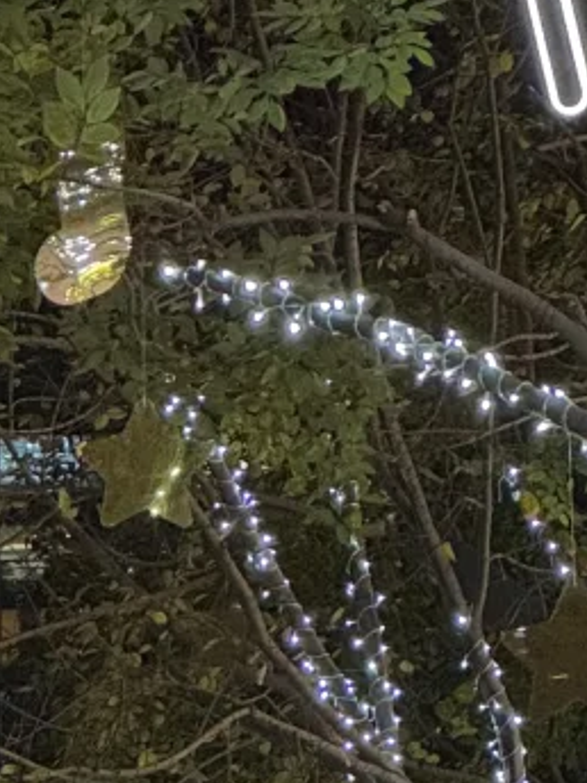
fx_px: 7280
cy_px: 1079
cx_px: 14
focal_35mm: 322
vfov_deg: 6.1
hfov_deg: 4.6
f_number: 2.8
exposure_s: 1/60
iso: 400
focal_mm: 9
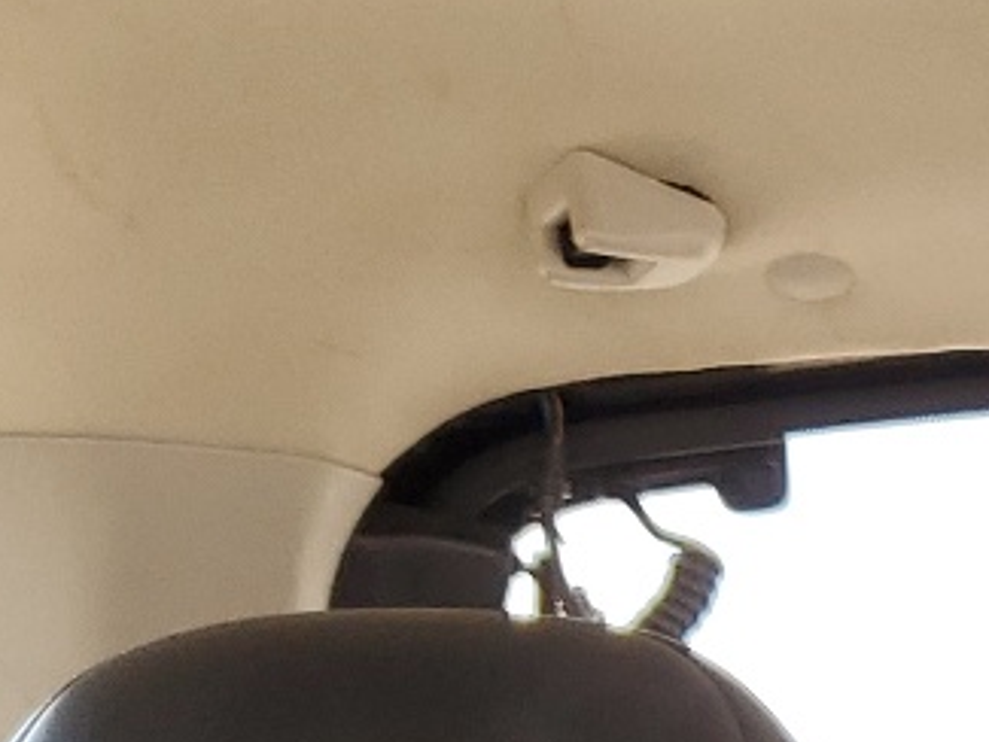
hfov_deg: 13.7
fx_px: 3658
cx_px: 1780
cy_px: 1587
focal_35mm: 128
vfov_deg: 10.5
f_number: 1.5
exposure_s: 1/60.2
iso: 54
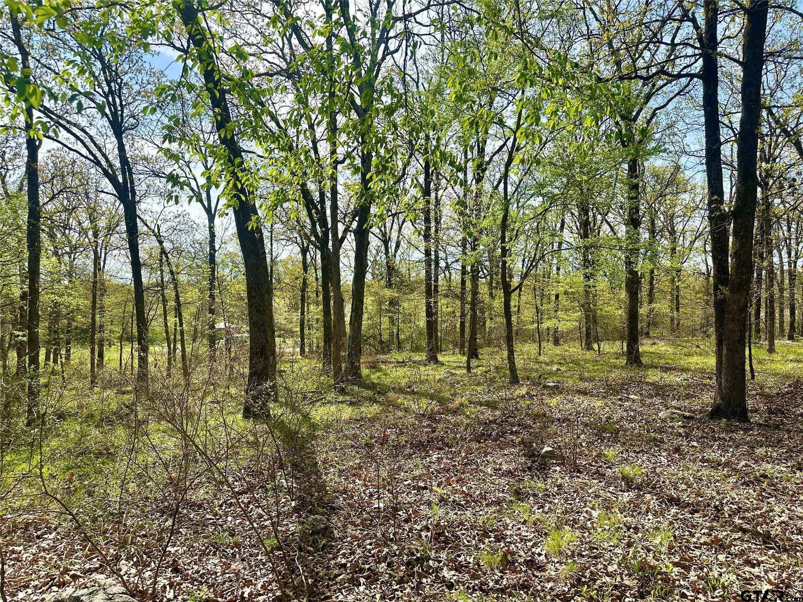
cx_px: 402
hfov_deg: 71.6
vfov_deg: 56.8
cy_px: 301
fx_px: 557
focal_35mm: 24
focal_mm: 6.86
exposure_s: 1/2525
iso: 80
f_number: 1.78
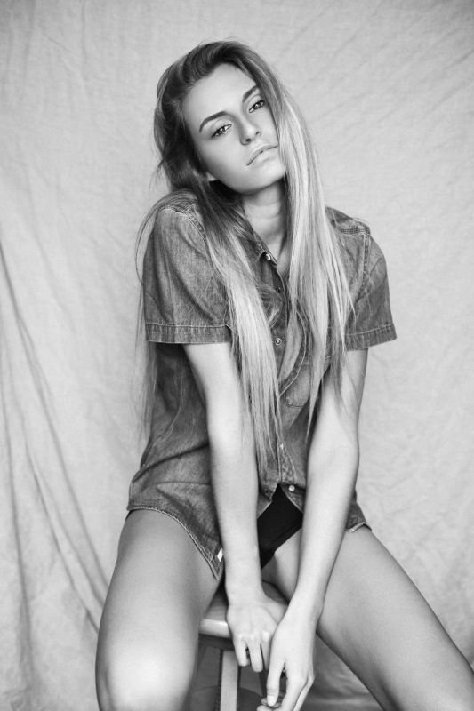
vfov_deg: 38.2
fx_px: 1027
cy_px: 356
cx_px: 237
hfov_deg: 26.0
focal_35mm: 52
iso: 500
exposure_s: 1/250
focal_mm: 52
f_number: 3.2
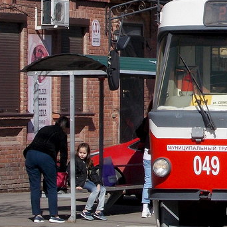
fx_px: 1981
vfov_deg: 6.5
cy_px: 16
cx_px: 394
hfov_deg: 6.4
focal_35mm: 267
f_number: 6.3
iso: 80
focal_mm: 15.4
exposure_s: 1/500
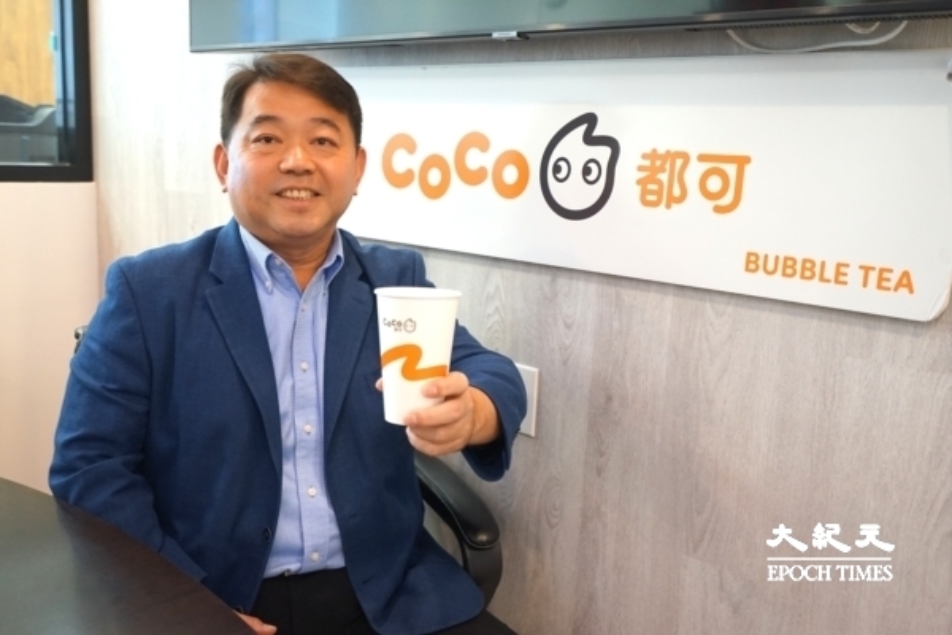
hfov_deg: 54.4
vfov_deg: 37.9
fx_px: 925
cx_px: 476
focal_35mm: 35
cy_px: 318
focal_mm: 35
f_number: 4
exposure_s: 1/160
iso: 2000
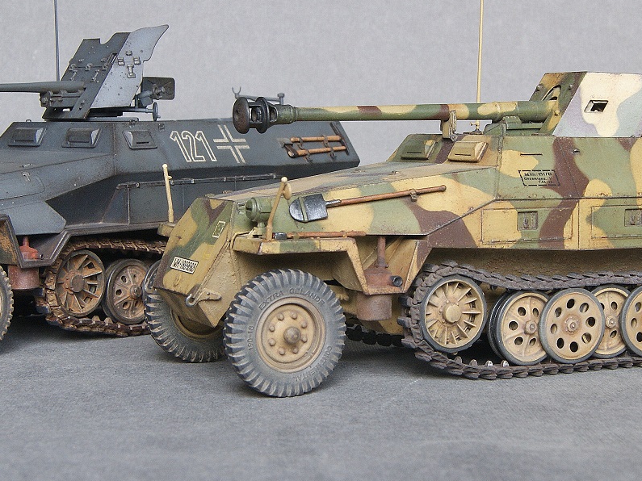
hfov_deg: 29.4
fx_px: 1224
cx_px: 319
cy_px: 163
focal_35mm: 66
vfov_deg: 22.2
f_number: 13
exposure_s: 1/3
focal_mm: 26
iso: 200
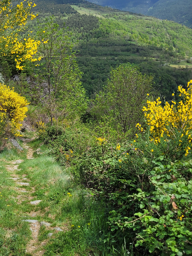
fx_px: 303
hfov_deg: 34.5
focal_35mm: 41
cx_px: 50
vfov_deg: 45.7
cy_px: 117
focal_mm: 5.4
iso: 40
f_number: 1.8
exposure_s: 1/1770
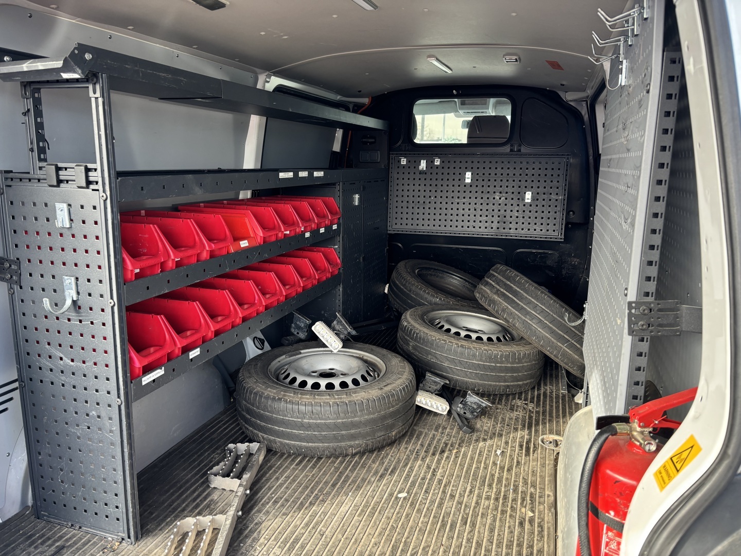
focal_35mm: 26
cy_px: 278
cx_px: 370
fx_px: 557
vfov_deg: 53.1
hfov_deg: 67.3
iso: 80
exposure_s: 1/121
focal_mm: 5.96
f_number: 1.6
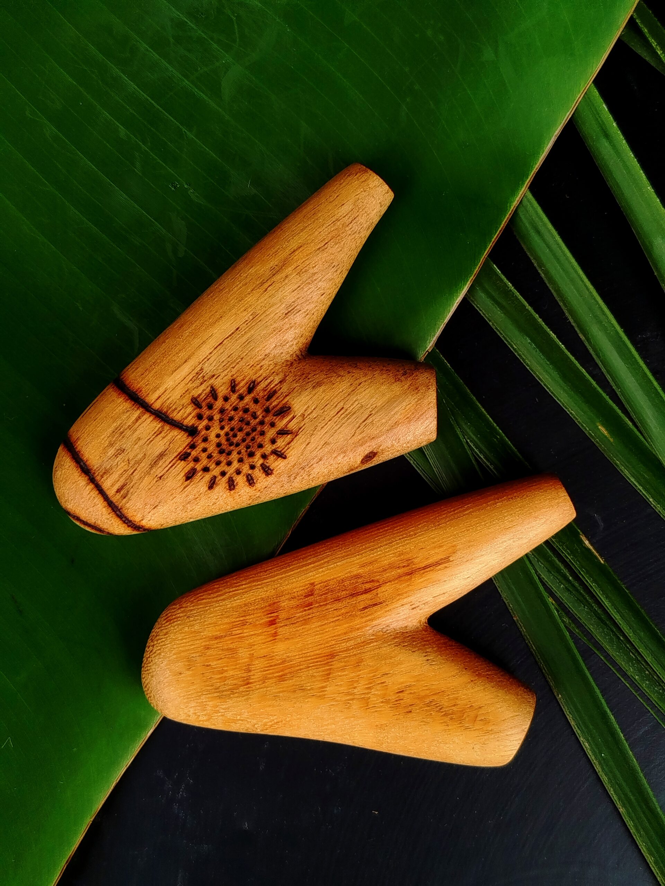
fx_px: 1229
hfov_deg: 30.3
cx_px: 332
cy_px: 443
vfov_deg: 39.7
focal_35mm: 48
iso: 50
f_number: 1.7
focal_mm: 5.31
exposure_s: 1/343
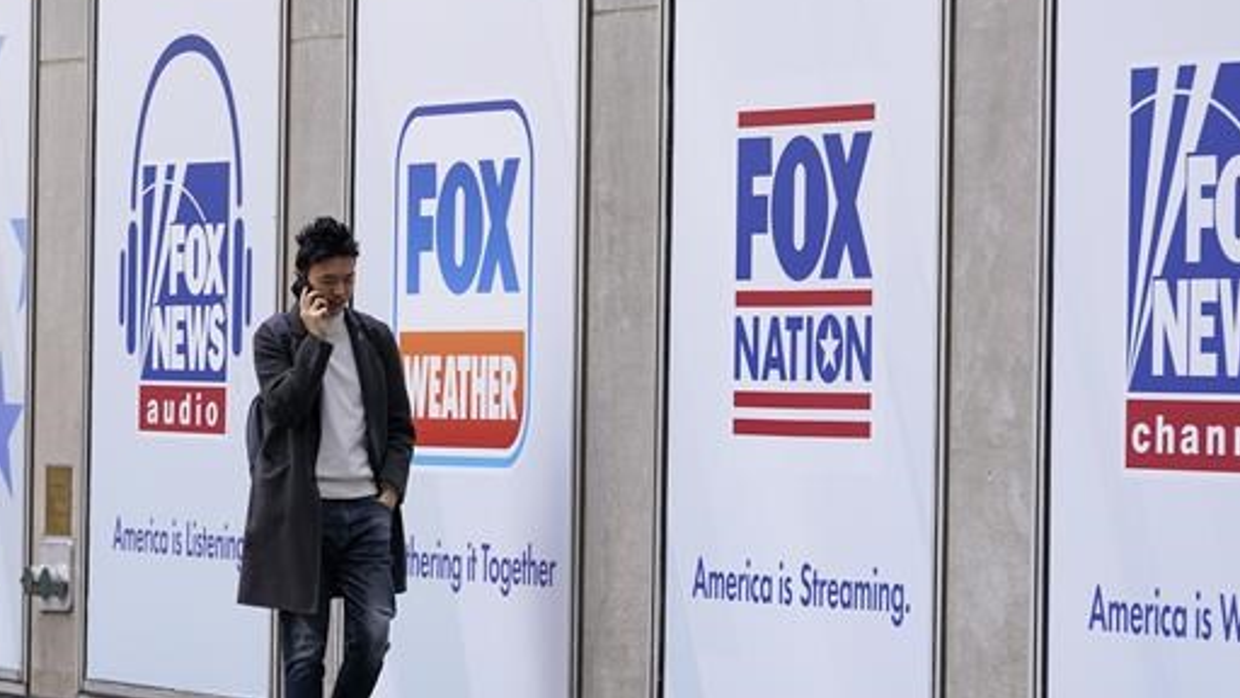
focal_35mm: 222
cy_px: 372
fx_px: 7299
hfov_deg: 9.7
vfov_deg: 5.5
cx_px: 671
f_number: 6.3
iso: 1000
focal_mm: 167
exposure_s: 1/320
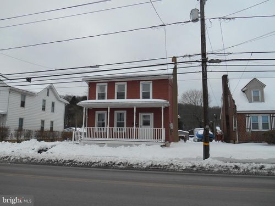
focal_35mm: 26
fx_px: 207
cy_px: 103
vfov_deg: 53.1
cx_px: 138
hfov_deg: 67.3
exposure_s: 1/800
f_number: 3.4
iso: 80
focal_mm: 4.7
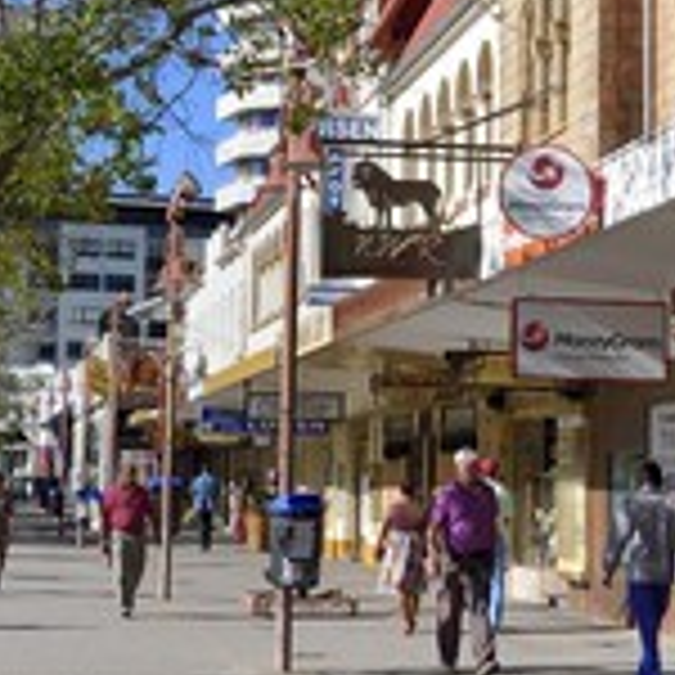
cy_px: 288
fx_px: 2206
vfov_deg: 17.4
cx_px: 500
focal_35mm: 100
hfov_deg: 17.3
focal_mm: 42
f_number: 14
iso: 250
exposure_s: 1/320
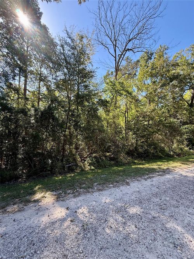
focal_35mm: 14
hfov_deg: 85.7
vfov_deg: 102.1
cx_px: 97
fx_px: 105
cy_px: 130
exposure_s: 1/220
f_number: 2.2
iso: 64
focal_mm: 2.22
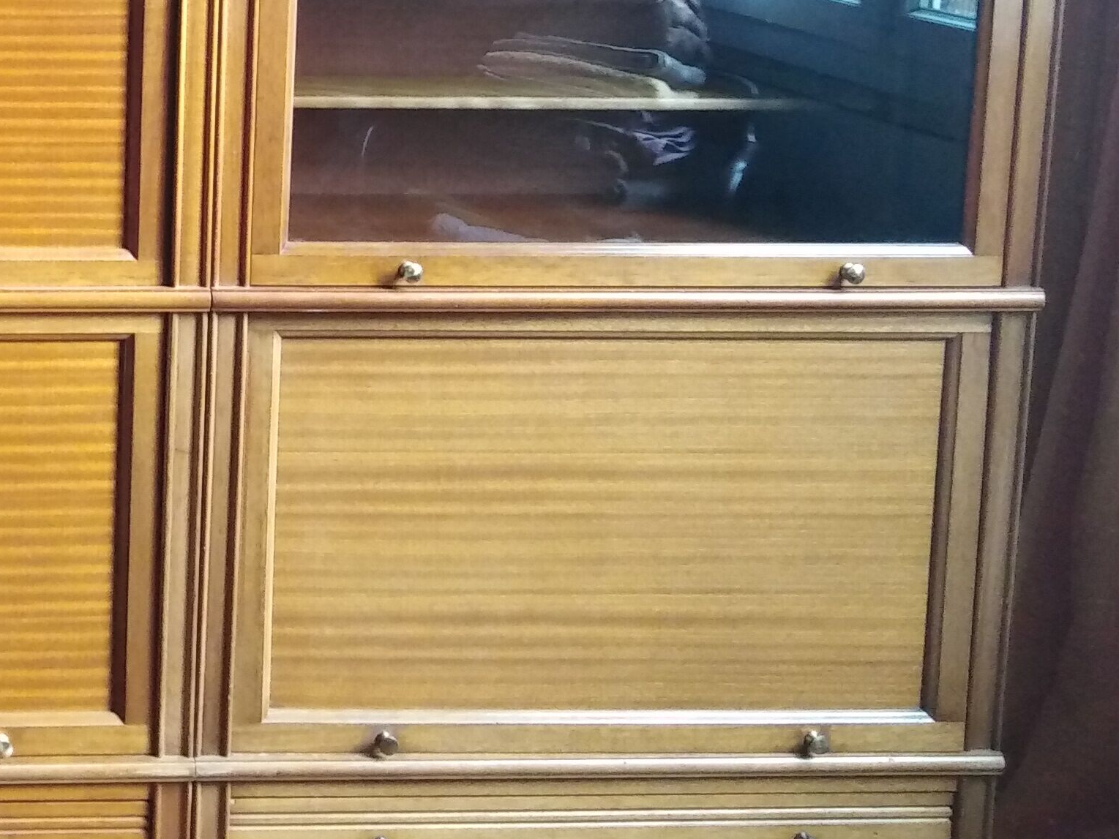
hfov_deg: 25.4
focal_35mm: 68
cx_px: -250
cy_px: -64
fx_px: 2198
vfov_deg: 20.7
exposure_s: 1/30
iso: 349
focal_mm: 3.46
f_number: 2.2
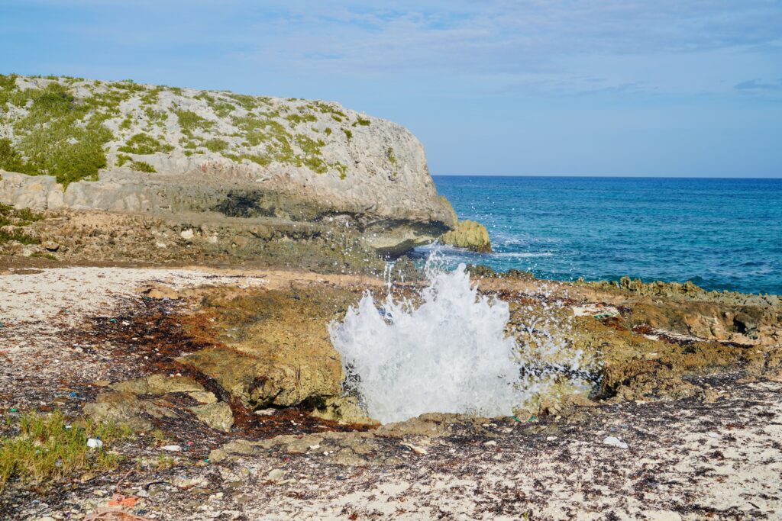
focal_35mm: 45
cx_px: 391
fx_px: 978
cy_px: 260
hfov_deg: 43.6
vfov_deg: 29.9
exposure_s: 1/160
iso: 100
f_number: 11
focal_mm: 45
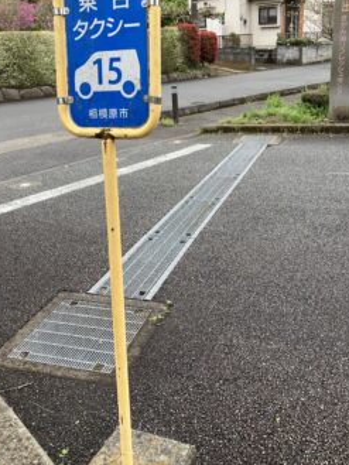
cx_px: 196
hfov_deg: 41.7
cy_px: 208
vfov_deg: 53.8
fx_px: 457
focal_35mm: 34
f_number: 1.8
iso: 32
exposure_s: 1/486
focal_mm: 3.99
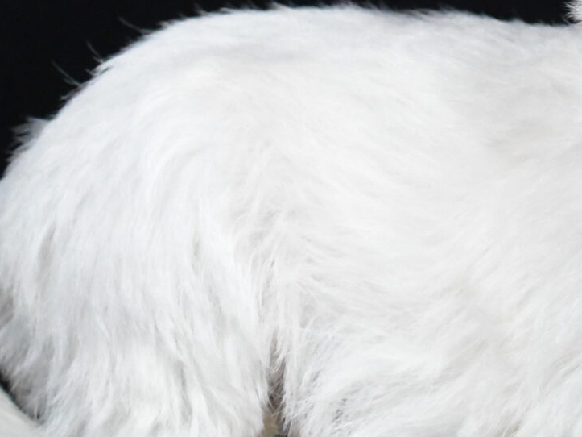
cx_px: 589
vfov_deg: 10.3
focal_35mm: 143
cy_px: 87
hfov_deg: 13.6
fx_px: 2404
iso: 6400
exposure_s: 1/800
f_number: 9
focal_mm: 28
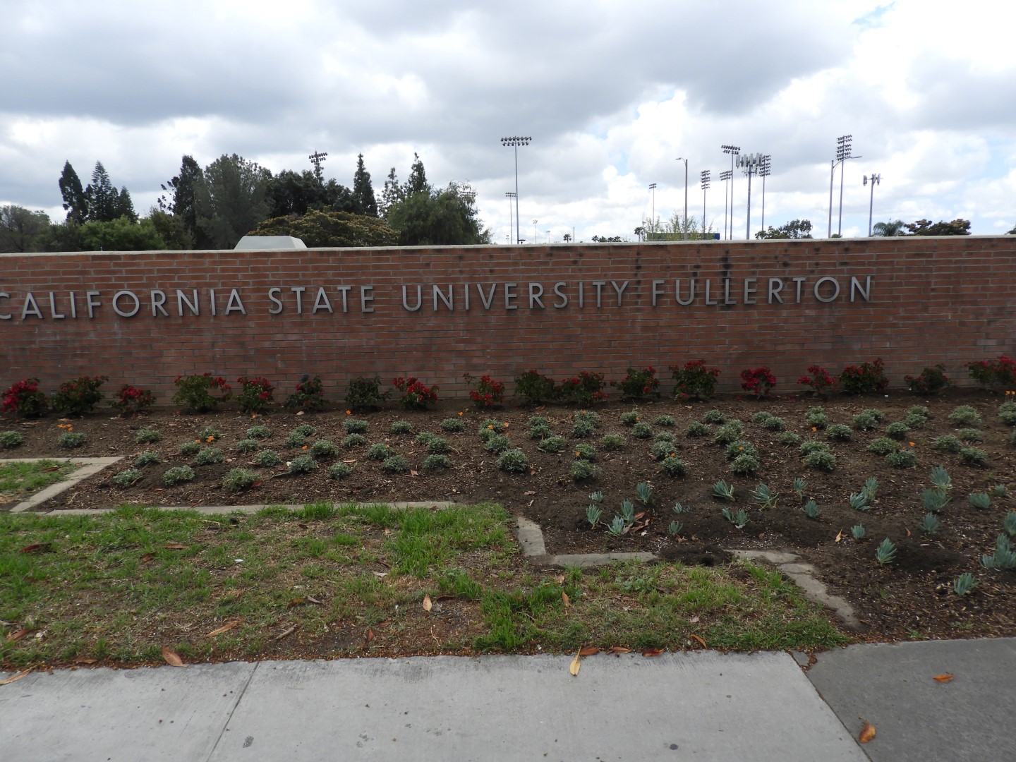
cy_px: 381
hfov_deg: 71.6
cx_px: 508
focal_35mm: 24
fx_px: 704
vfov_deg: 56.8
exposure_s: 1/800
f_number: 3.3
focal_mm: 4.3
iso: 100
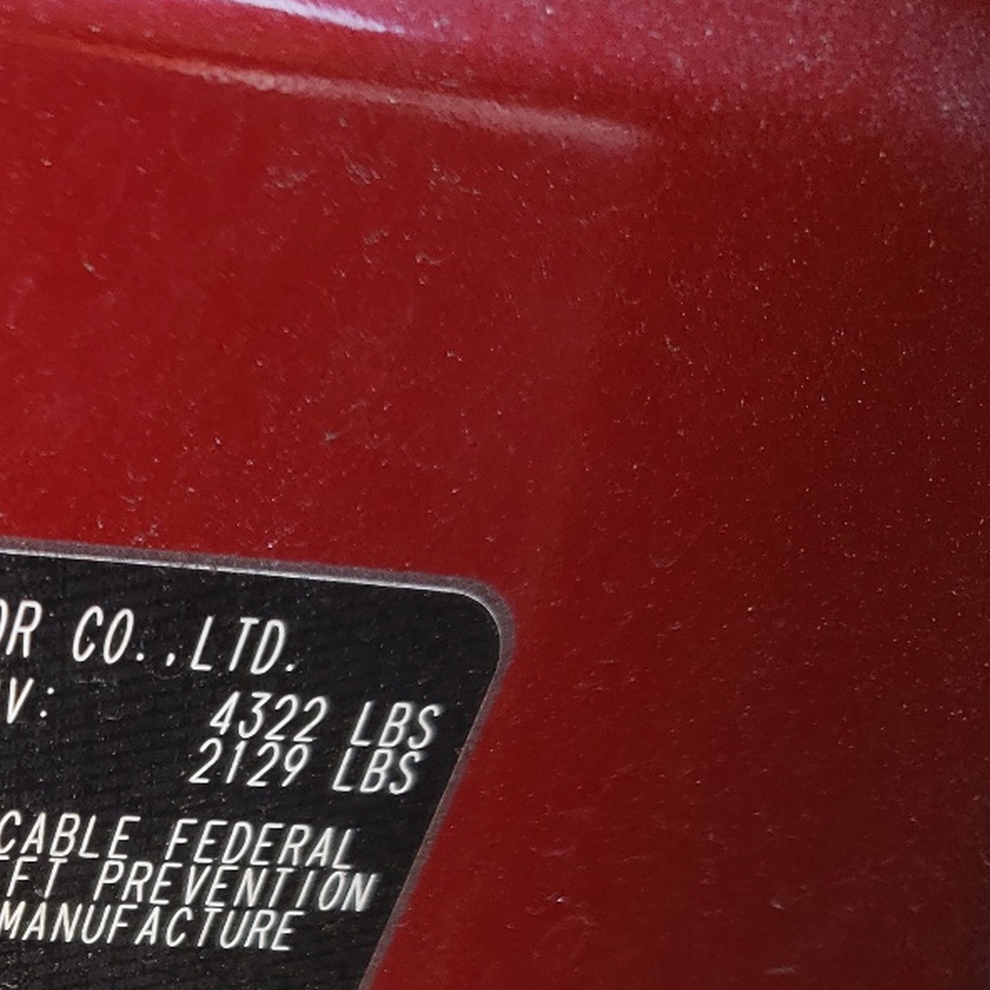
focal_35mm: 62
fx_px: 2006
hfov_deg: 24.3
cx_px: -287
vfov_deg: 26.3
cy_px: 985
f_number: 1.5
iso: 50
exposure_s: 1/120
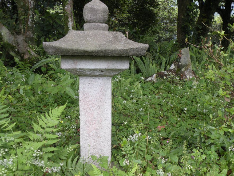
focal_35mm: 49
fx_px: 331
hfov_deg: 38.9
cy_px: 92
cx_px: 127
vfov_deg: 29.7
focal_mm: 7.4
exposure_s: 1/59.8
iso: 124
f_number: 3.2
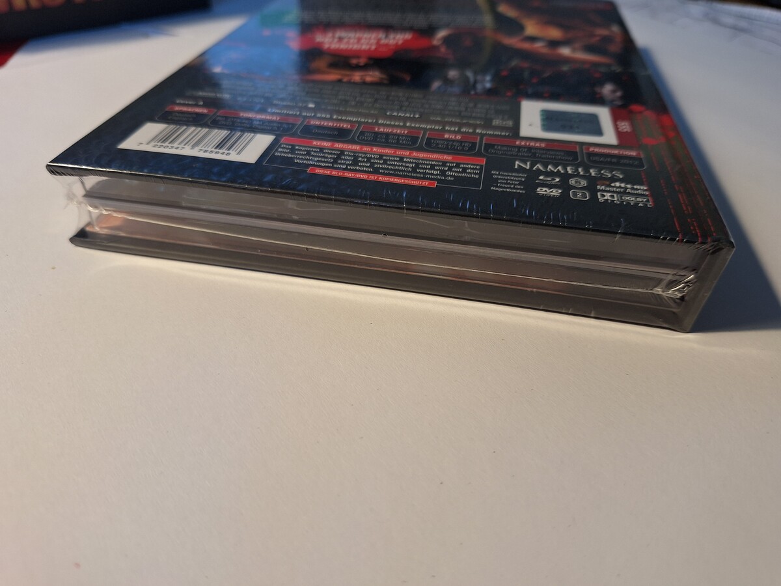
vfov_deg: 58.9
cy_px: 293
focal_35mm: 23
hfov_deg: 73.9
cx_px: 390
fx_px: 519
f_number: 1.8
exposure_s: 1/50
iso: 125
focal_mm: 5.54
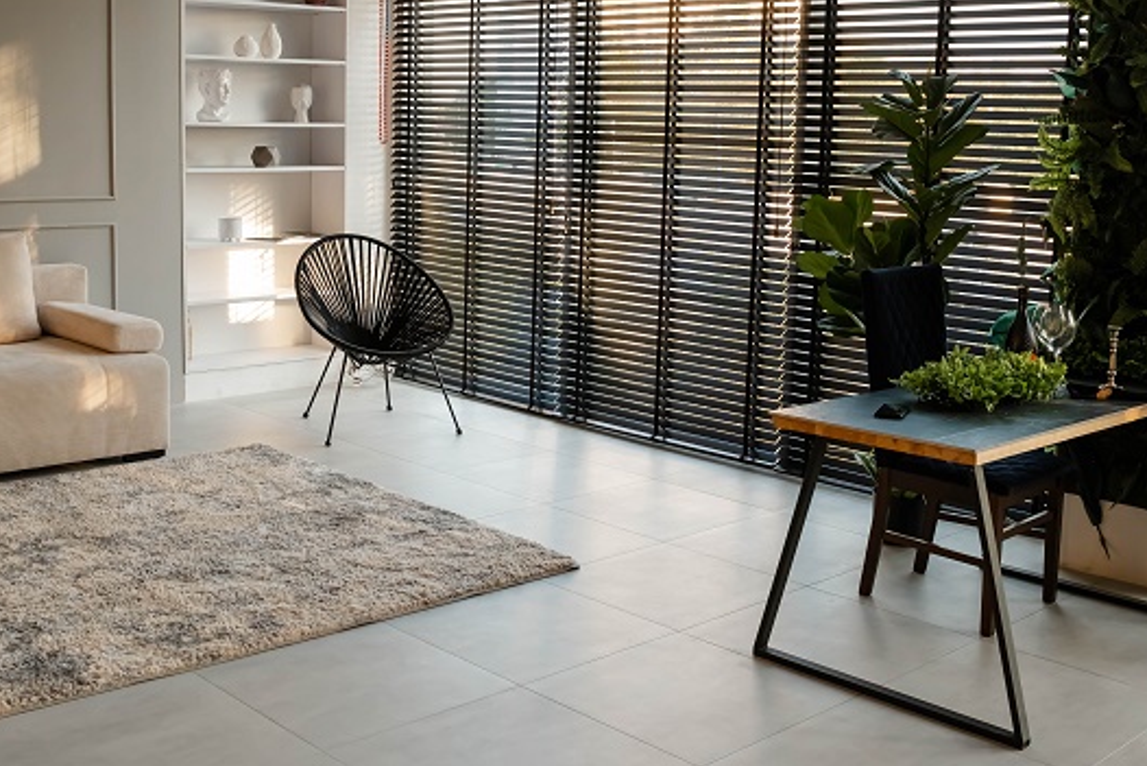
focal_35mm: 42
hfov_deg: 46.4
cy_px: 323
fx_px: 1338
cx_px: 545
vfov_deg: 31.9
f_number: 4
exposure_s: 1/125
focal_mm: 24
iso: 1000
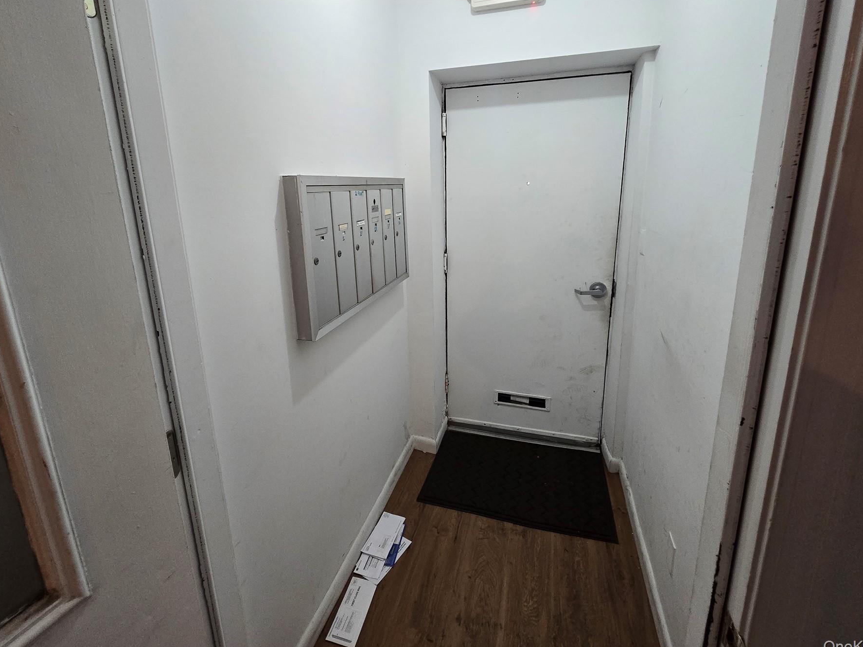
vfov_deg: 81.4
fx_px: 374
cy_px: 285
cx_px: 424
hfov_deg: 98.2
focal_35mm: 15
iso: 320
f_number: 2.2
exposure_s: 1/60
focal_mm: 2.2
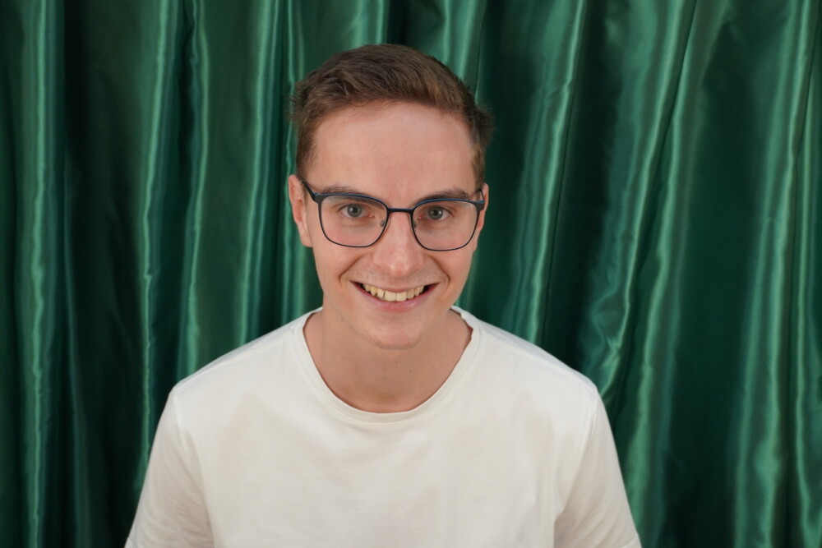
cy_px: 274
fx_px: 993
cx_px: 411
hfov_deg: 45.0
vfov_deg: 30.9
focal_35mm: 44
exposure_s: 1/160
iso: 1000
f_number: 4.5
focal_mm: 29
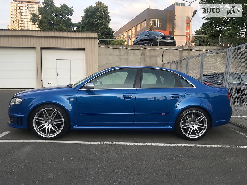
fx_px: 207
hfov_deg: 61.7
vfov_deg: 48.2
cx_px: 124
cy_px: 92
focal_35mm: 29
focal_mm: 4.2
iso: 25
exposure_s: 1/201
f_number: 2.2
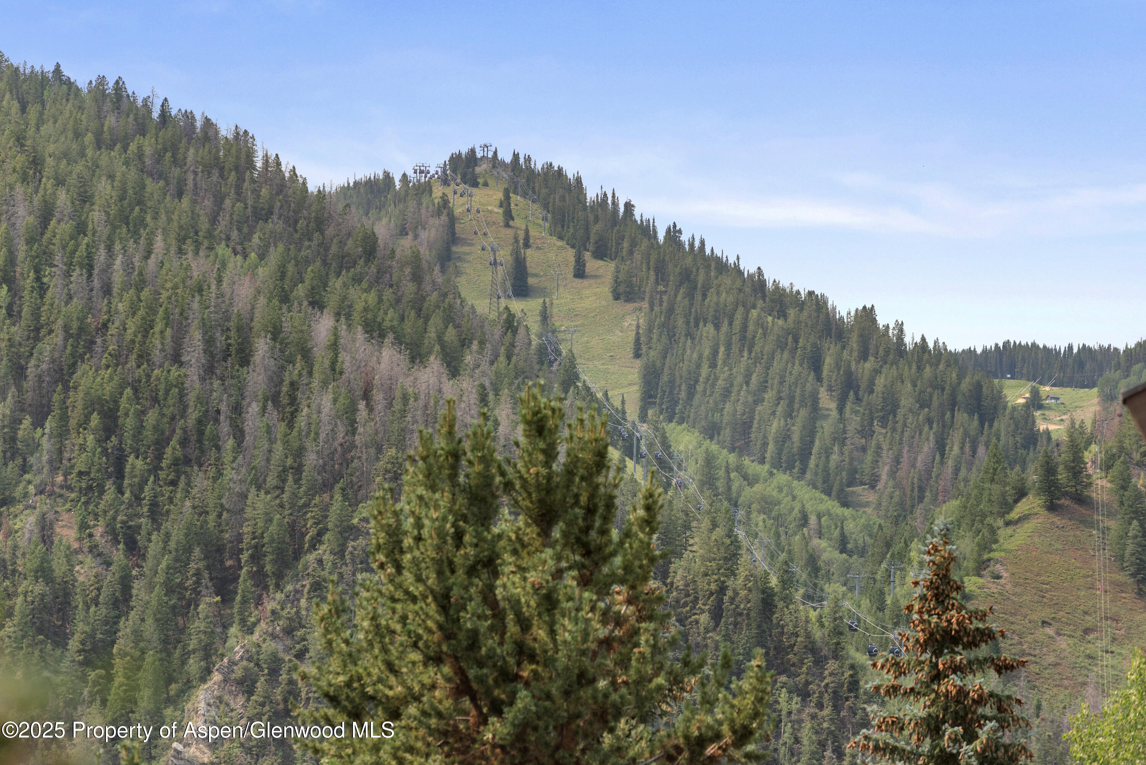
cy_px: 382
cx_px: 573
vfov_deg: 8.3
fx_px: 5254
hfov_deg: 12.4
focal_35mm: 165
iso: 320
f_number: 7.1
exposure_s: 1/1000
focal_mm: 165
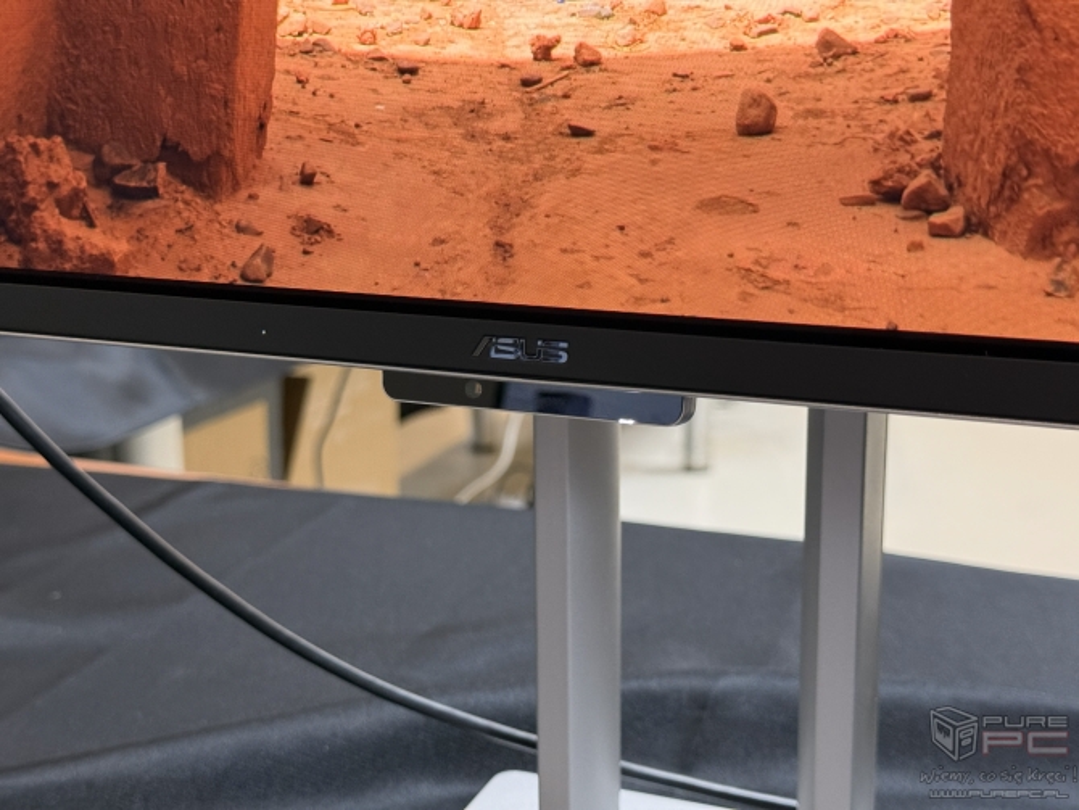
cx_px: 540
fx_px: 1497
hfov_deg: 39.6
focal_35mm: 48
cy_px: 405
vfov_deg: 30.3
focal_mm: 6.76
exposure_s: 1/60
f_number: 1.78
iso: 200
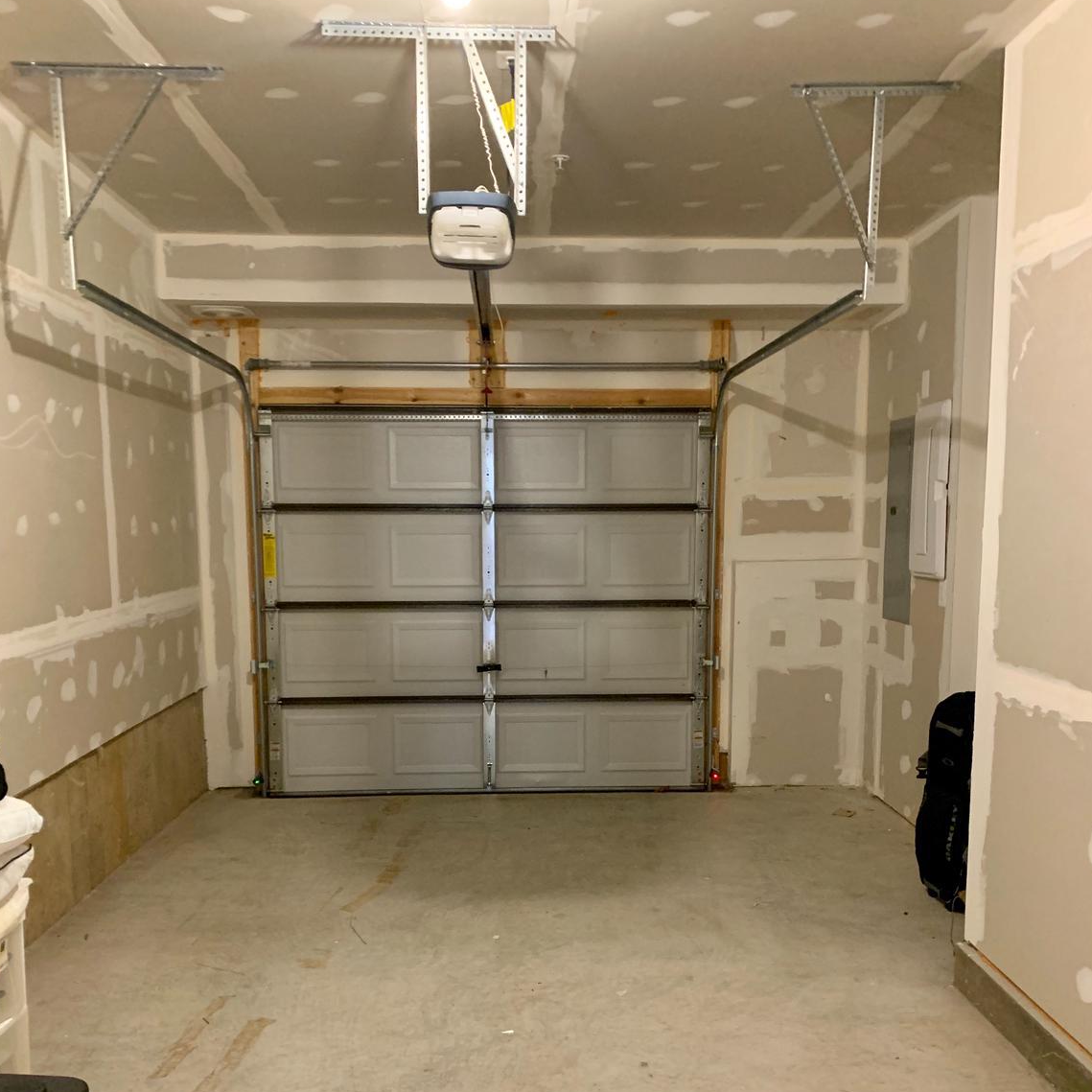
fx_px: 1106
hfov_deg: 52.5
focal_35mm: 31
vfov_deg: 52.0
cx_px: 546
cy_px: 676
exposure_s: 1/30
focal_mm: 4.25
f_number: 1.8
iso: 500
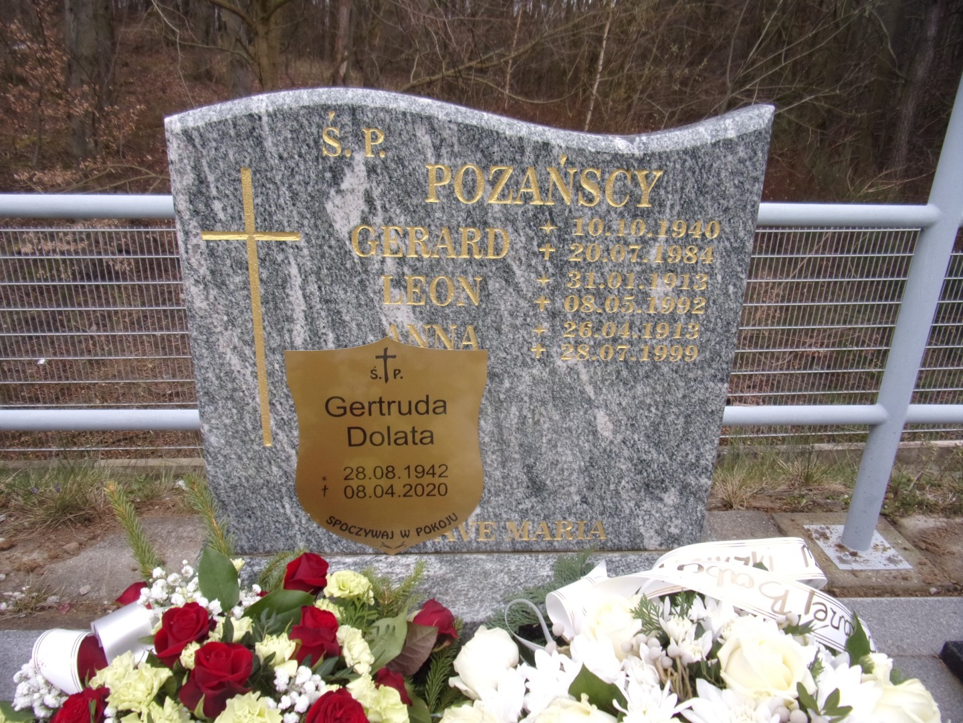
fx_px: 668
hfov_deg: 71.6
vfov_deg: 56.8
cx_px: 482
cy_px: 362
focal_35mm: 24
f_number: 3.3
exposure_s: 1/160
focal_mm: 4.3
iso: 80
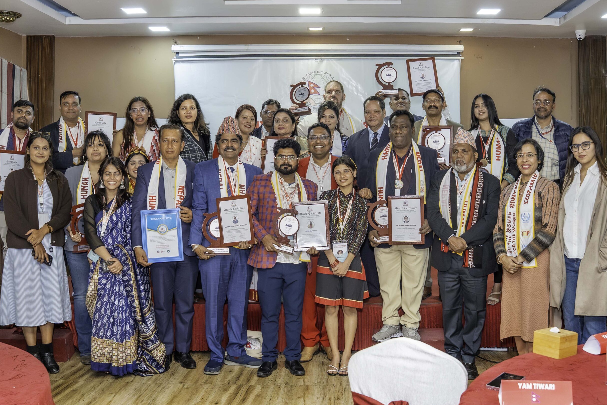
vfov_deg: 35.1
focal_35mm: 38
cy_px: 201
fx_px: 641
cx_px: 300
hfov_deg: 50.7
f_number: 5
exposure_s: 1/200
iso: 4000
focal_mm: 24
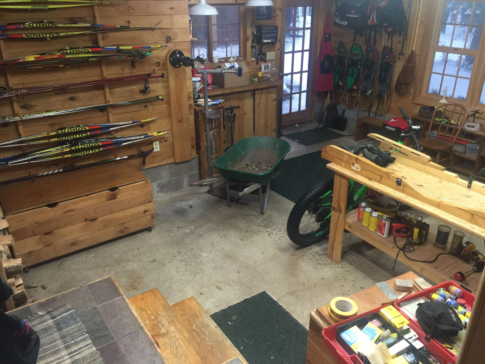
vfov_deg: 48.2
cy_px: 182
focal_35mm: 29
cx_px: 242
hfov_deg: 61.7
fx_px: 406
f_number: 2.2
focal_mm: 4.15
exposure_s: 1/15
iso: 80
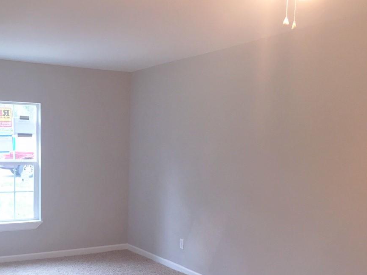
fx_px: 456
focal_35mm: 43
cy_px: 197
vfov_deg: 33.1
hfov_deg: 42.9
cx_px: 108
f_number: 2.2
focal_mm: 4.15
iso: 125
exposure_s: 1/30
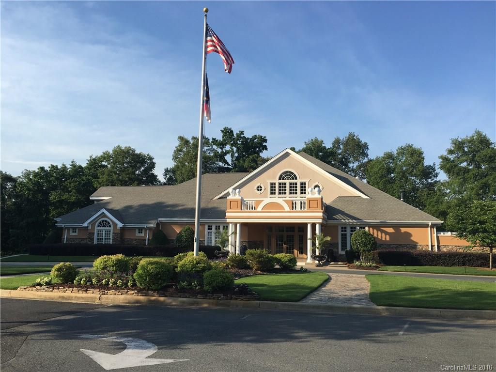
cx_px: 248
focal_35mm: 29
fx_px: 416
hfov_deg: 61.7
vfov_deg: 48.2
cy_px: 186
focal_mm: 4.15
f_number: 2.2
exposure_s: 1/927
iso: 25
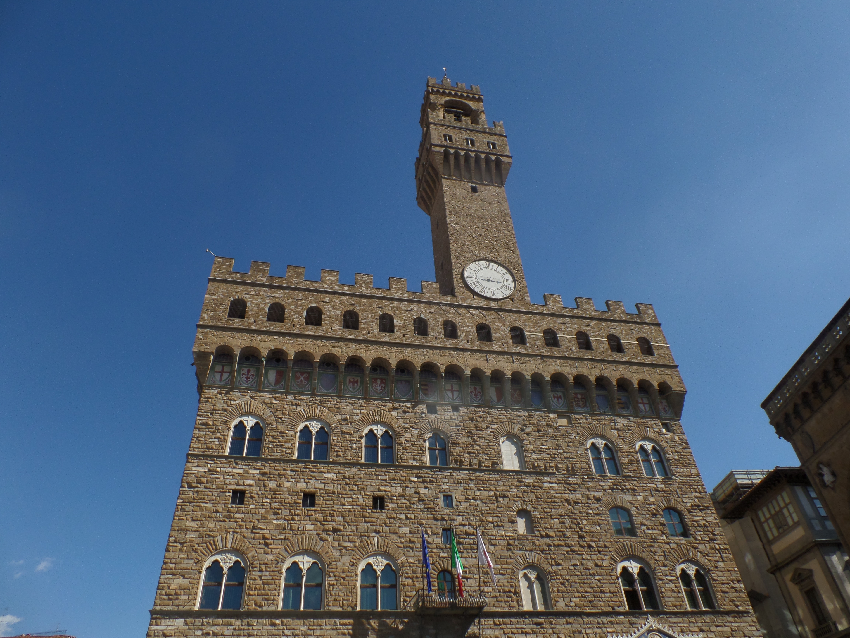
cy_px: 319
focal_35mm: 23
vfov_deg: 58.9
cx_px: 425
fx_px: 565
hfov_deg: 73.9
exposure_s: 1/1000
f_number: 4
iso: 100
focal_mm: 4.1
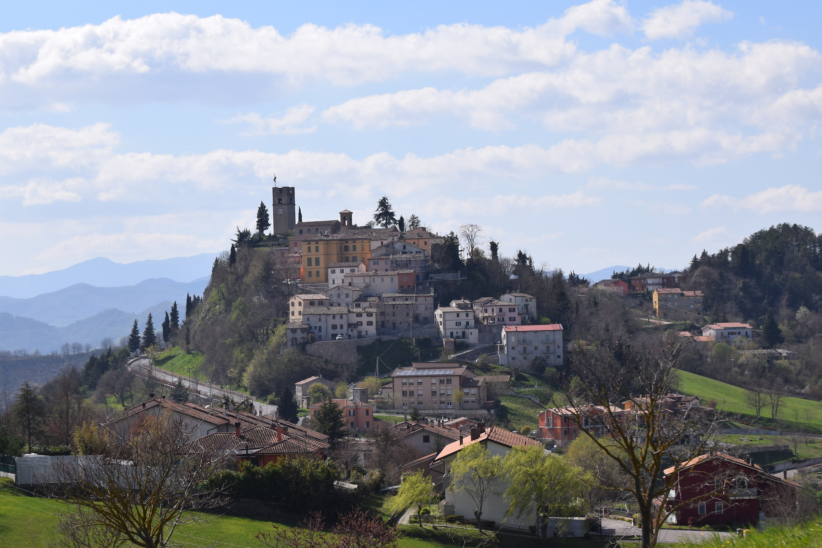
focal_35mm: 105
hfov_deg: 19.5
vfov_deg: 13.0
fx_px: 2397
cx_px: 411
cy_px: 274
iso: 400
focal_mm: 70
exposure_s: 1/2000
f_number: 7.1
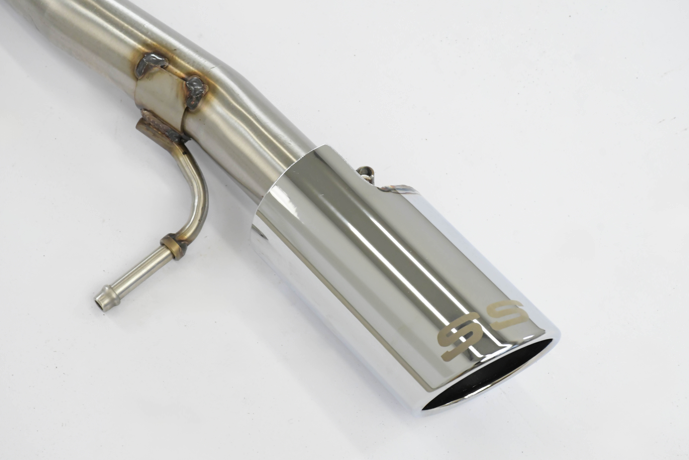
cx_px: 344
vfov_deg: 12.2
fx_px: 2143
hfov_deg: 18.3
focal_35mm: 112
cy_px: 230
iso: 4000
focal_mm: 75
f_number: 10
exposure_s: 1/200
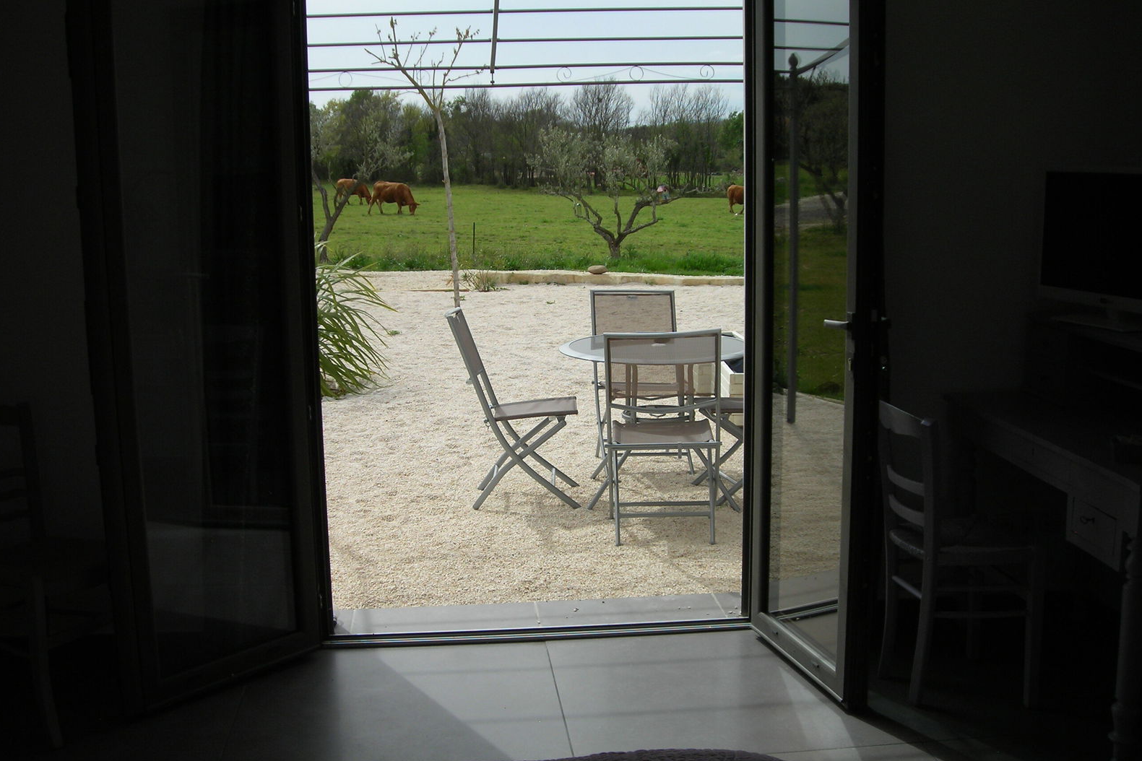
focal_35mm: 40
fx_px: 1269
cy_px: 404
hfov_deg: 48.5
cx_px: 569
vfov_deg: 33.4
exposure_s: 1/616
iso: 50
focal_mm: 6.3
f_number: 3.2
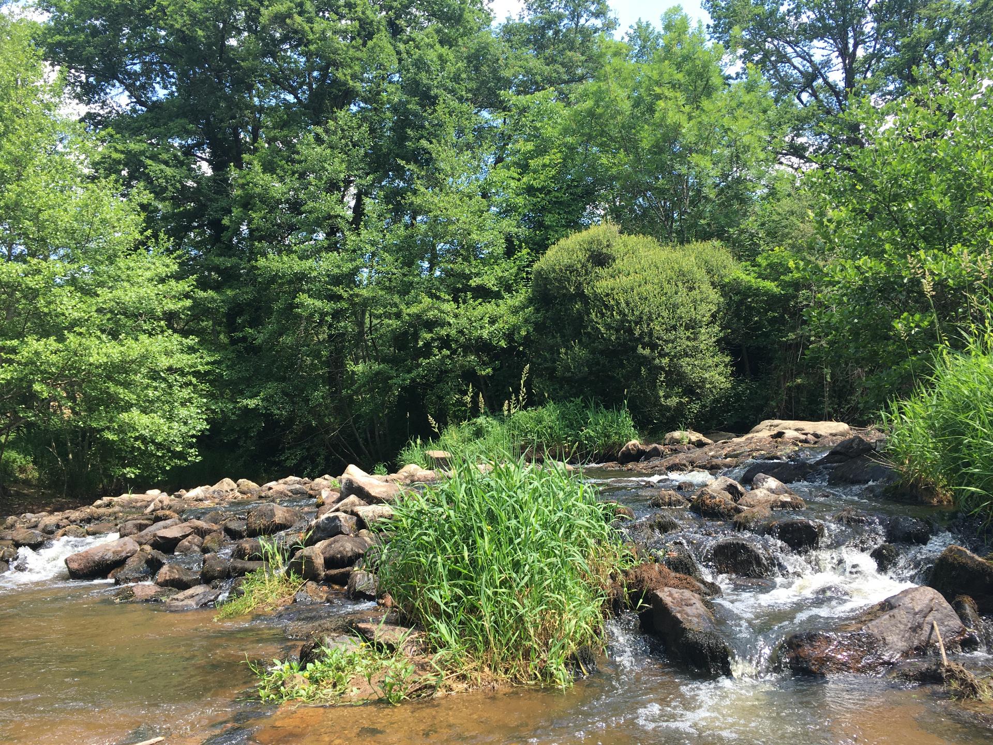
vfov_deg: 48.2
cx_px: 496
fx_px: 832
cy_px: 372
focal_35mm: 29
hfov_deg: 61.7
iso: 25
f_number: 2.2
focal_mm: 4.15
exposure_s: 1/316
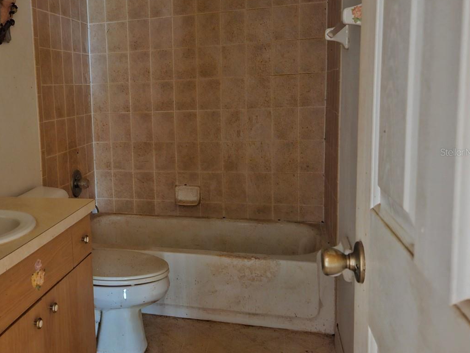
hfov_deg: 49.3
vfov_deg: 39.6
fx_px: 489
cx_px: 116
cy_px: 152
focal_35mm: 36
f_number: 1.8
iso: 1000
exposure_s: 1/15
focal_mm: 5.4
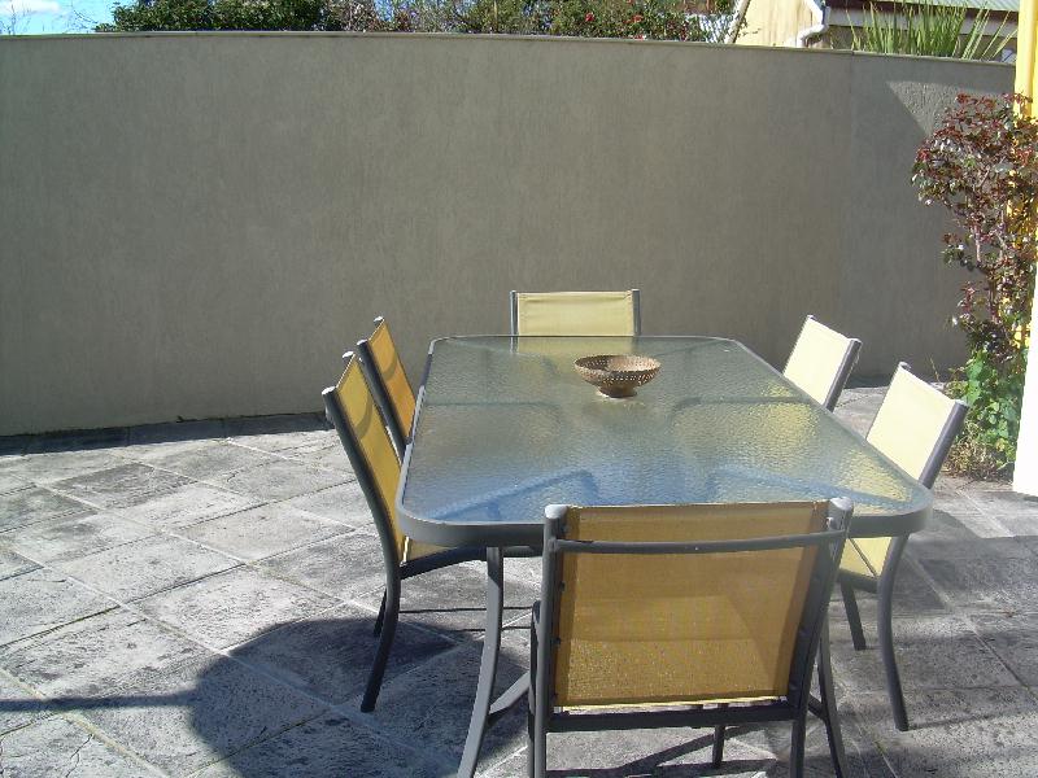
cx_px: 519
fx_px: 1139
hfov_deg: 49.0
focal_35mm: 38
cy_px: 389
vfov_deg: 37.7
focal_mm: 6.3
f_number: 4.6
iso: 50
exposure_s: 1/229
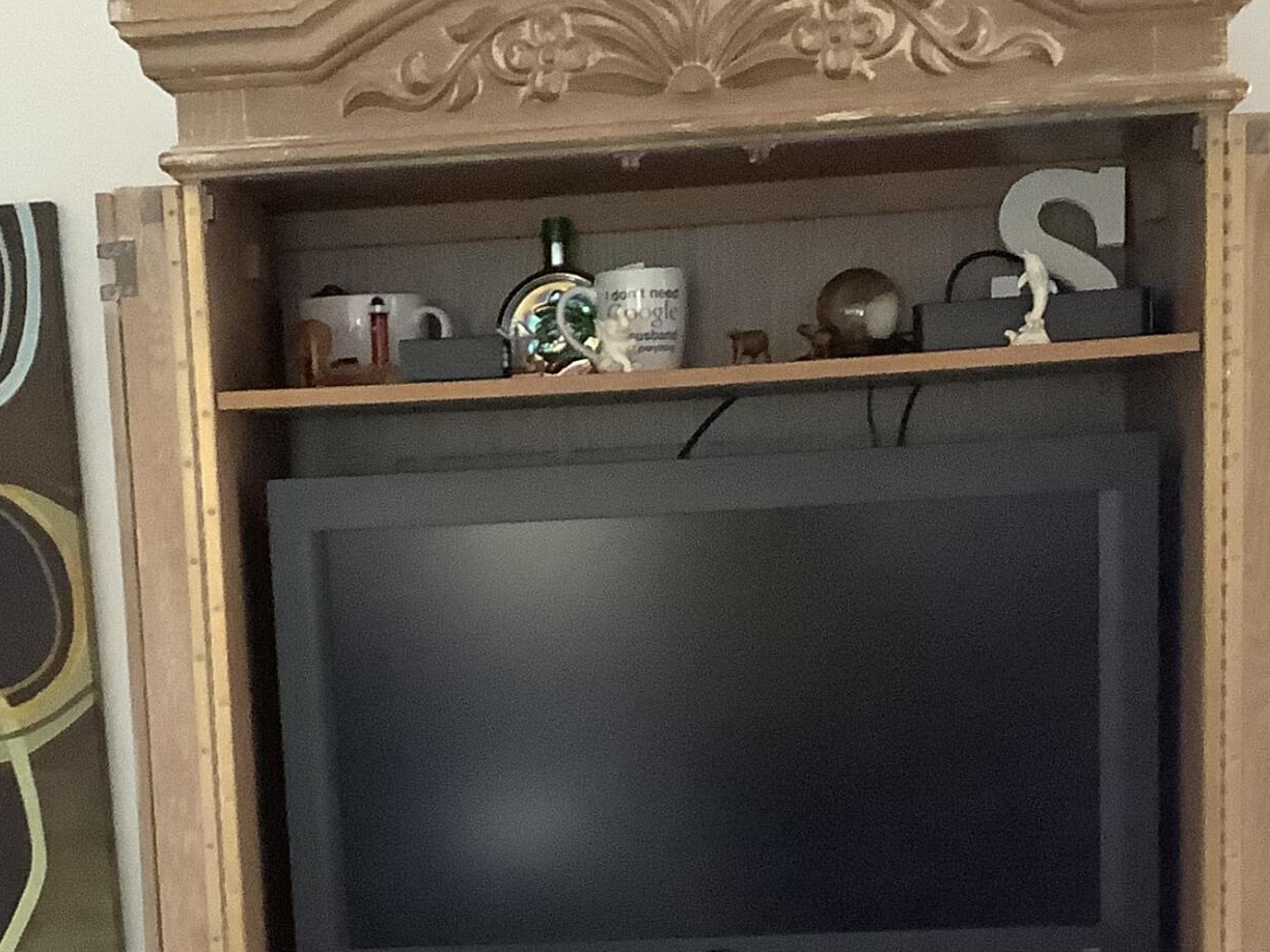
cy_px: 975
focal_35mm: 76
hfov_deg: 25.5
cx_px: 416
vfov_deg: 18.8
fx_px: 2788
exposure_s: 1/60
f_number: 2.4
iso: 320
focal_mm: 3.3
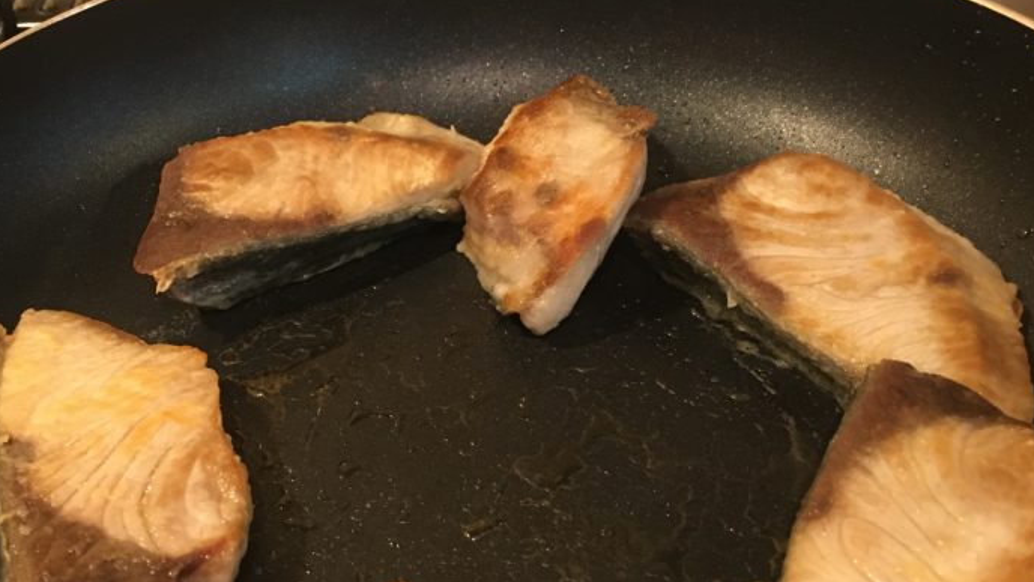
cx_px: 448
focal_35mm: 47
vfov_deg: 25.3
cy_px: 394
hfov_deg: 43.6
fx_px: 1289
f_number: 2.2
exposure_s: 1/24
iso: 200
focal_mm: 4.15
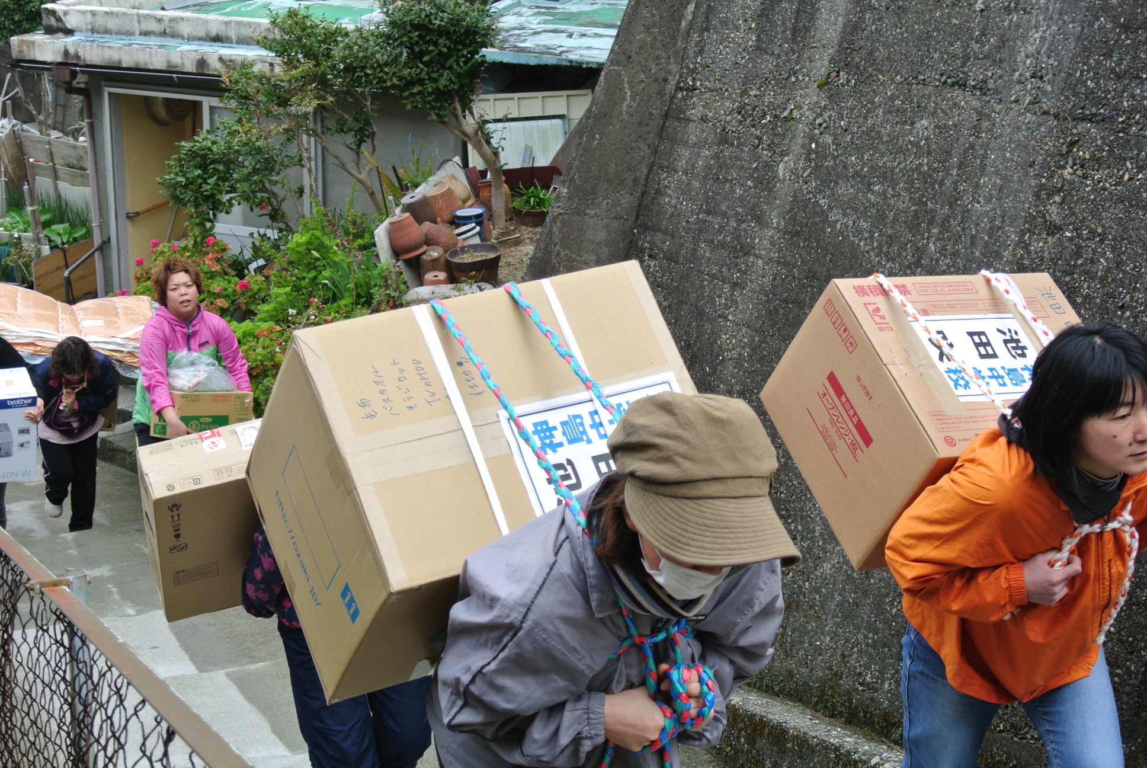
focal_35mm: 61
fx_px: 1946
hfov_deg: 32.8
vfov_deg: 22.3
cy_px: 384
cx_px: 574
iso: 100
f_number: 5
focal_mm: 22.7
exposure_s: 1/200
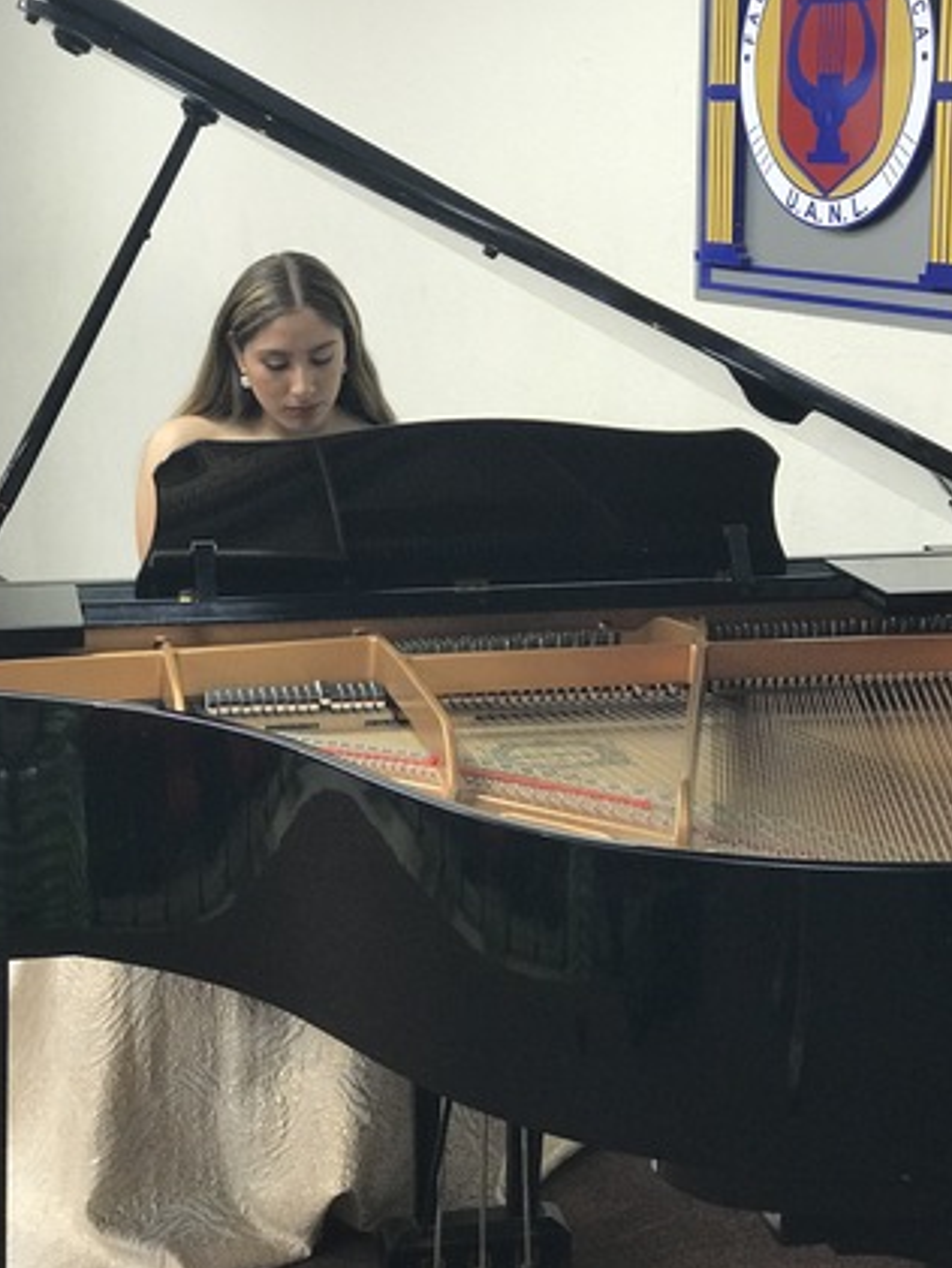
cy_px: 560
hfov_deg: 22.6
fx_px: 2382
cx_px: 515
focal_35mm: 65
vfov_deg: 29.8
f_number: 2.8
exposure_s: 1/60
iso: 125
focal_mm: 6.6
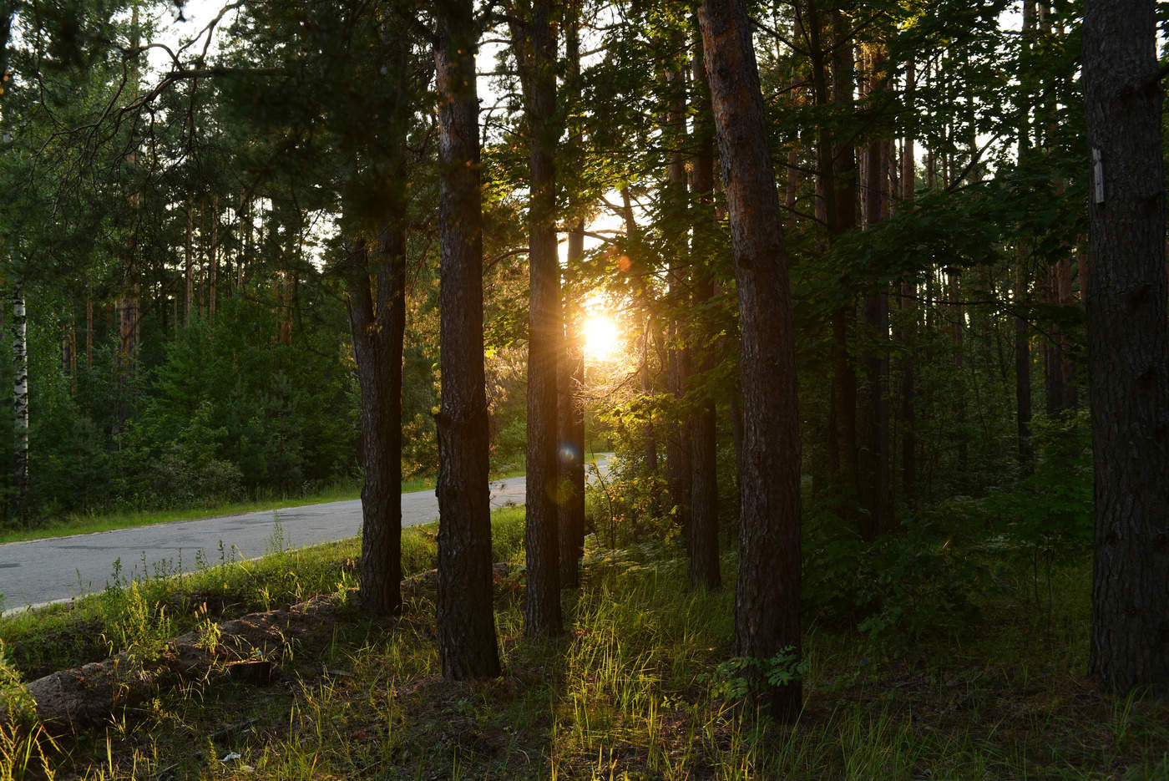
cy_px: 390
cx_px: 584
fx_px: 1137
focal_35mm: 35
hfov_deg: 54.4
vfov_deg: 37.9
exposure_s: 1/80
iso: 250
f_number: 5
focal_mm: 35
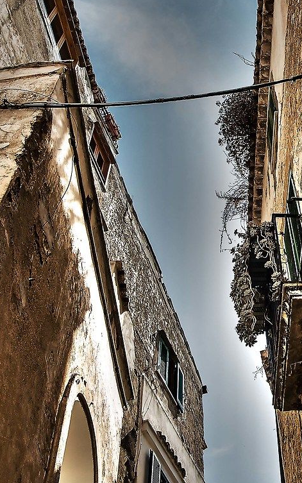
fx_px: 684
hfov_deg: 23.9
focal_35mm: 52
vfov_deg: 38.5
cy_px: 172
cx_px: 296
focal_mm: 16
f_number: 13
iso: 400
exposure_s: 1/320
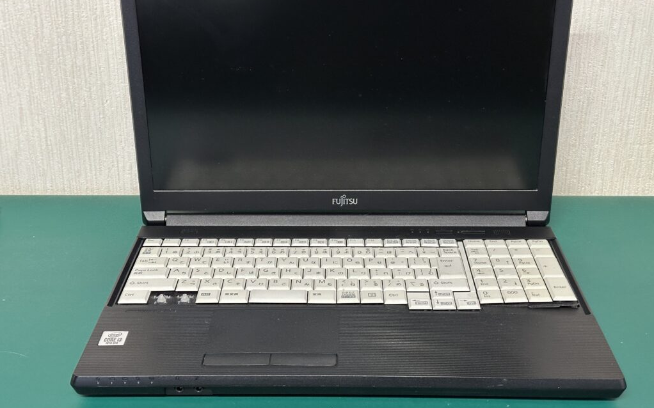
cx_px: 327
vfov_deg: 25.3
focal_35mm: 51
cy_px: 169
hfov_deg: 39.6
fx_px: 909
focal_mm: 6.86
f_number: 1.78
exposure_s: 1/33
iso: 400
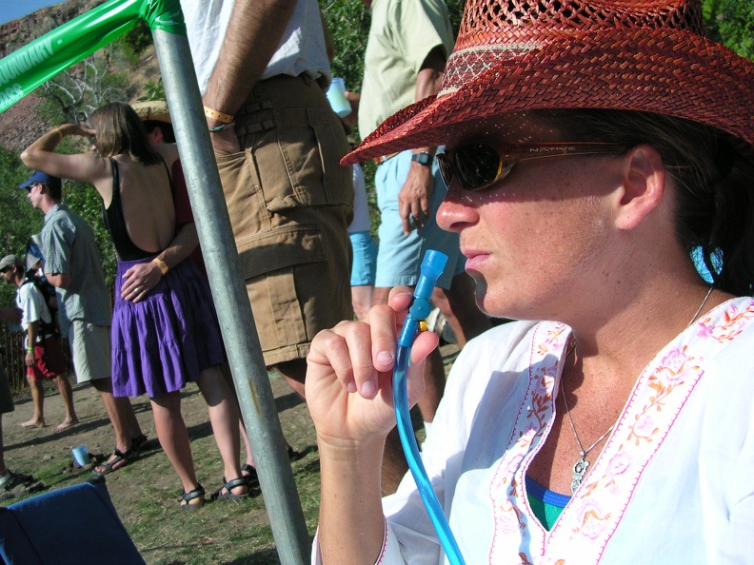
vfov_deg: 38.7
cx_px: 377
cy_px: 282
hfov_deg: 50.1
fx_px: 806
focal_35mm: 37
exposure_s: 1/1205
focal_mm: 5.6
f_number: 2.7
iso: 100
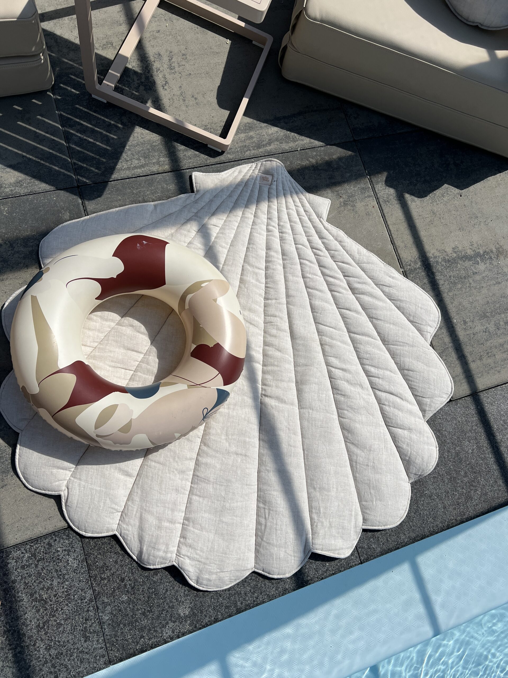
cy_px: 339
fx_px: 509
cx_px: 254
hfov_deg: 53.1
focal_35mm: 26
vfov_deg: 67.3
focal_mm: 5.7
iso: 50
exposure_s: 1/10309
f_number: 1.5
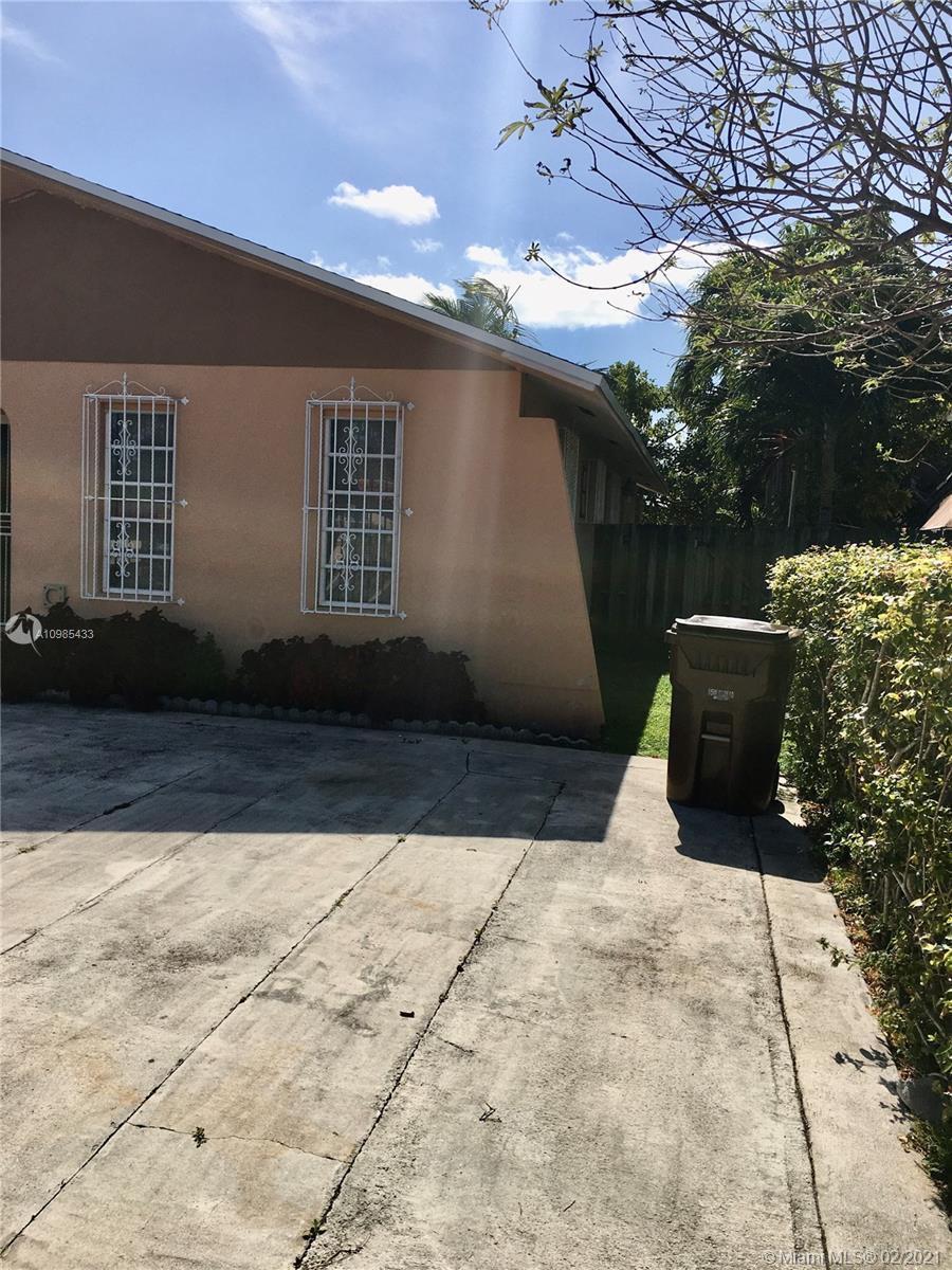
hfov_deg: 48.2
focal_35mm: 29
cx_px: 476
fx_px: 1063
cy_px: 635
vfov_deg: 61.7
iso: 25
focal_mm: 4.15
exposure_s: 1/2262
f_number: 2.2
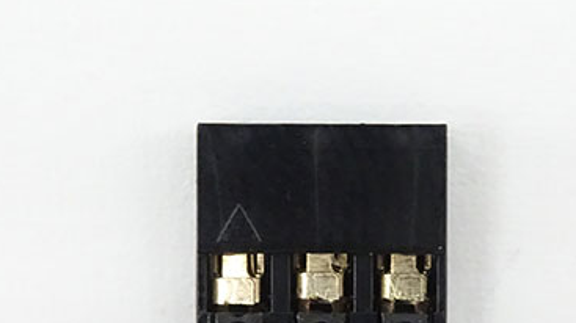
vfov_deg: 12.5
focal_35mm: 95
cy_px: 343
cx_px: 319
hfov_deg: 22.5
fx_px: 1450
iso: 400
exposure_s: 1/50
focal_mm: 8.51
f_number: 4.5
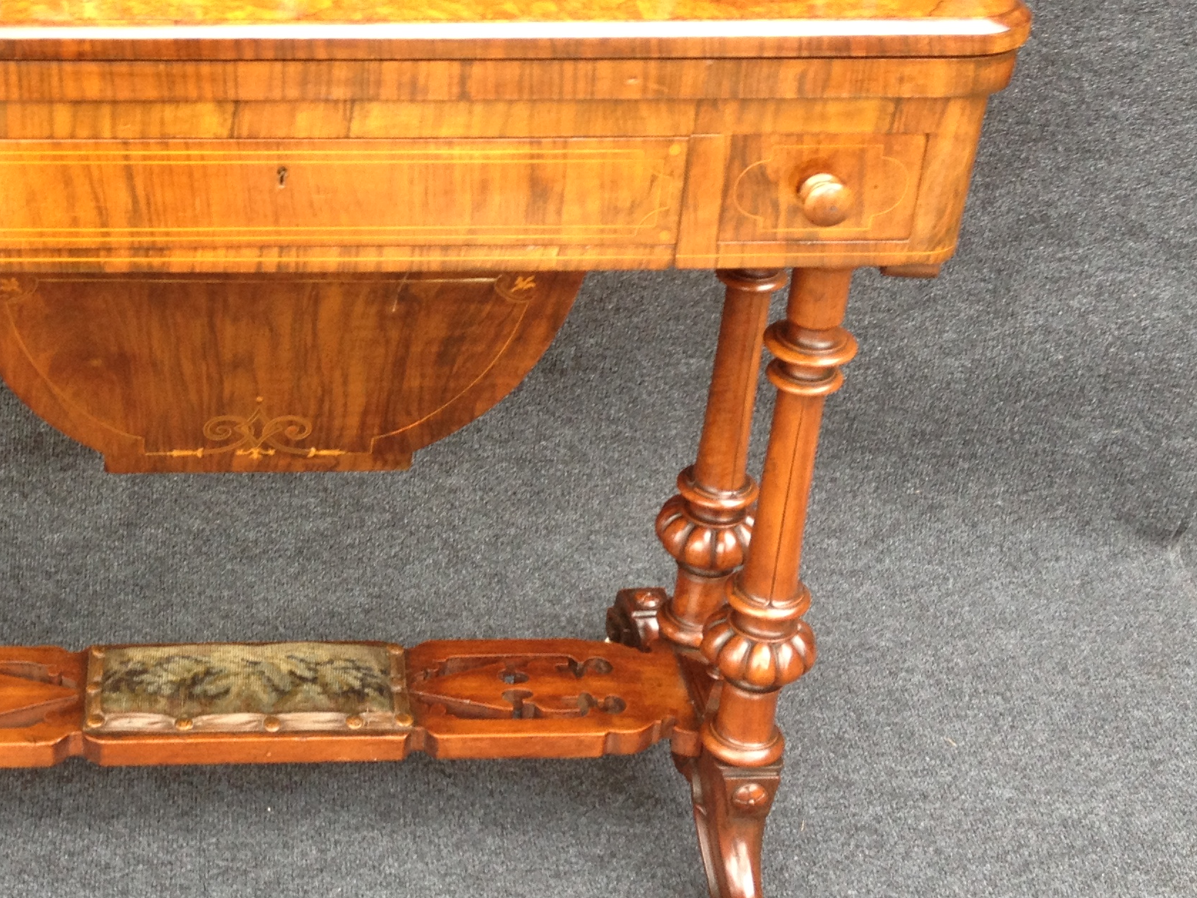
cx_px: 254
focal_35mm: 68
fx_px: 2351
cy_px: 348
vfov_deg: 21.6
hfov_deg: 28.0
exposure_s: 1/60
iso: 64
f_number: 2.4
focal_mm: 4.28
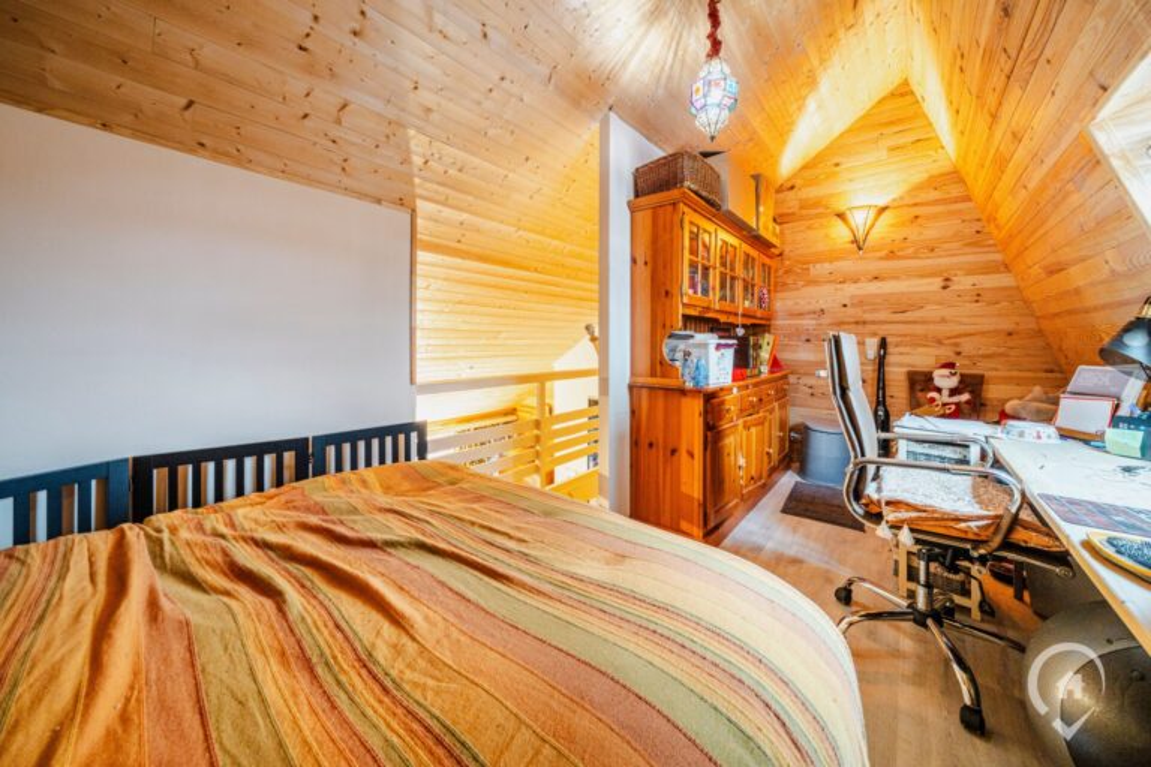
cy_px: 384
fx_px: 384
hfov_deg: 112.6
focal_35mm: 12
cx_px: 576
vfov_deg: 90.0
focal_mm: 12
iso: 500
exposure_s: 1/3
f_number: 7.1
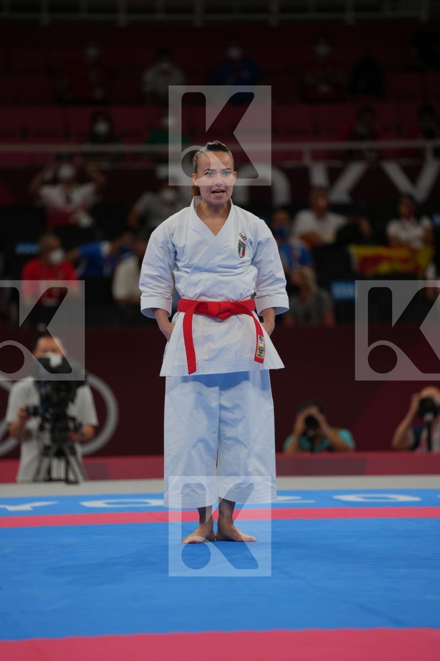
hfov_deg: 6.9
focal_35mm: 200
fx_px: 3666
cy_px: 330
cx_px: 220
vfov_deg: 10.3
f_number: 2.8
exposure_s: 1/500
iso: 200
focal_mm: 200
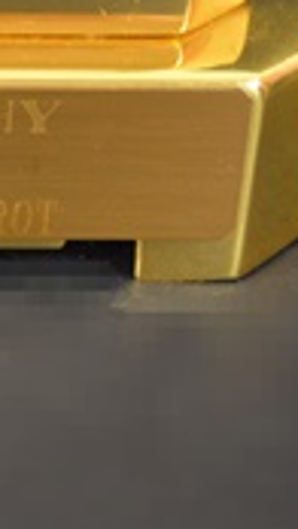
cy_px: 94
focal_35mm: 173
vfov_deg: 12.4
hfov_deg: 6.7
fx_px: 2428
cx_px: -407
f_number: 4.8
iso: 800
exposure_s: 1/40
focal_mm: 32
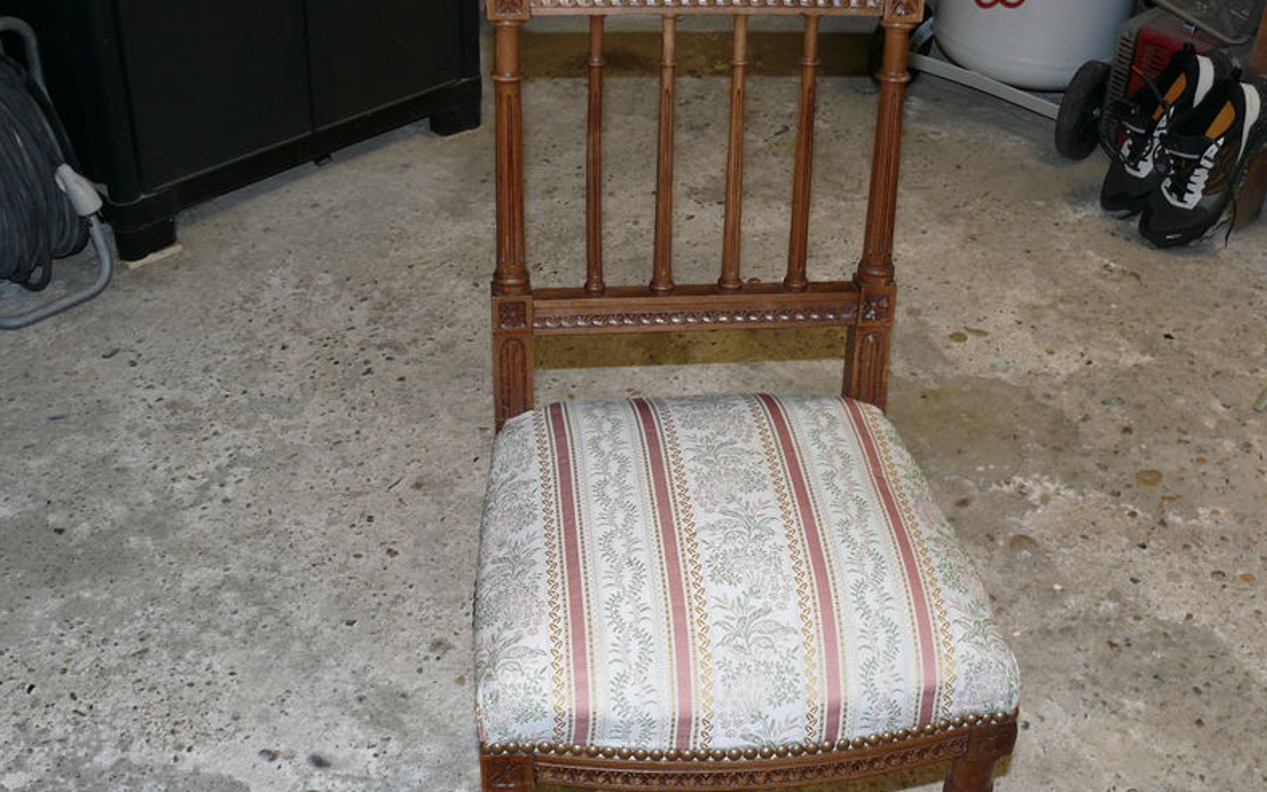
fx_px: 1623
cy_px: 492
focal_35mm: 47
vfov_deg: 27.3
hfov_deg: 42.6
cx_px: 705
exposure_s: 1/30
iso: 100
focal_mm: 7.4
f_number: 2.8
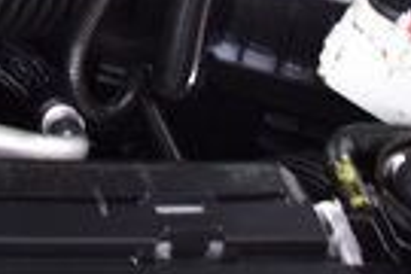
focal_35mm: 171
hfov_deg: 10.6
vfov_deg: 7.7
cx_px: -505
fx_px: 1952
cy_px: -263
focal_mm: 24
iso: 1600
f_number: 2.8
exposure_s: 1/30
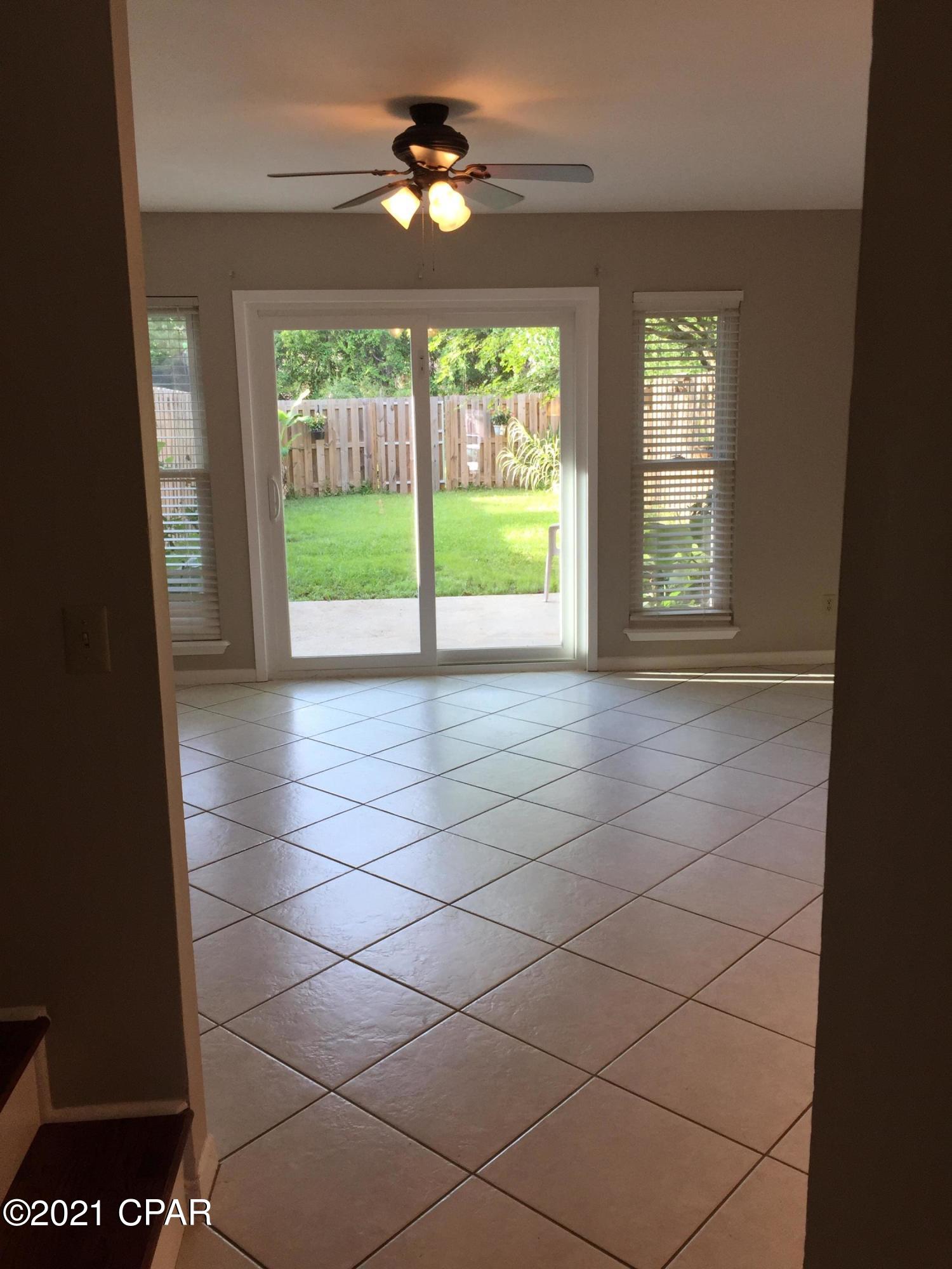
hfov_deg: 48.2
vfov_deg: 61.7
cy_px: 634
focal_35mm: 29
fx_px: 1063
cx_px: 476
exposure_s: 1/120
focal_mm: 4.15
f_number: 2.2
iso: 50
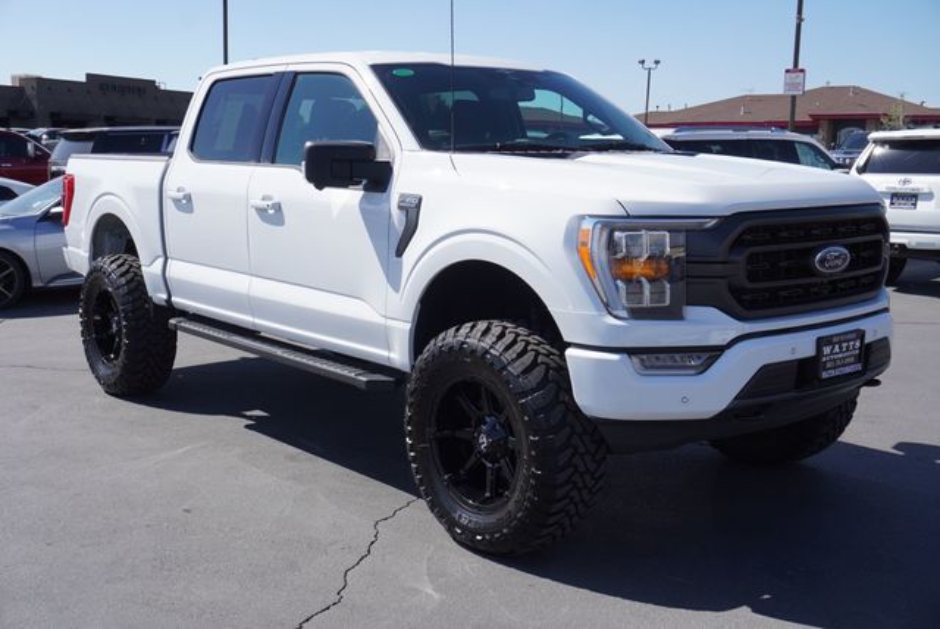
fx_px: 1019
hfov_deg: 49.5
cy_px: 314
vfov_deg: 34.3
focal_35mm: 39
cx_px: 470
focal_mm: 26
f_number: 8
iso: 100
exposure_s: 1/200
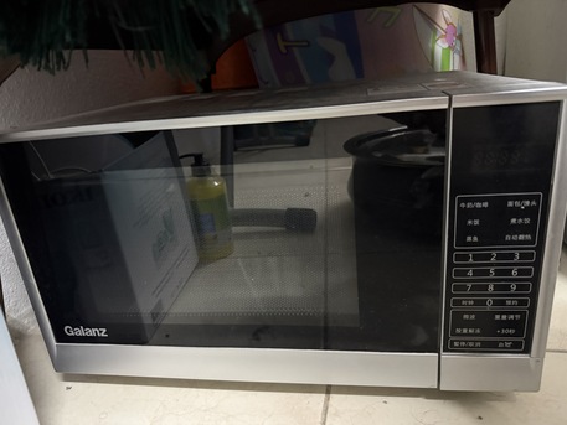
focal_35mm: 24
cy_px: 212
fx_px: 393
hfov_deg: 71.6
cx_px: 284
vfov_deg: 56.8
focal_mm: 6.76
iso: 1600
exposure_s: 1/30
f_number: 1.78
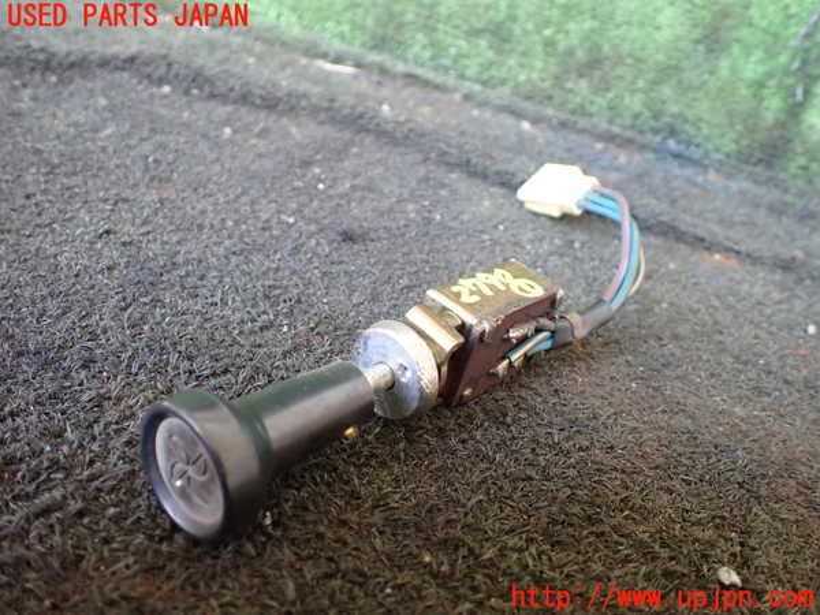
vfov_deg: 46.8
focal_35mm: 30
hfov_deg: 60.0
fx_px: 711
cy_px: 308
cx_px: 410
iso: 800
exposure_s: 1/60
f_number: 2.3
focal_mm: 5.4
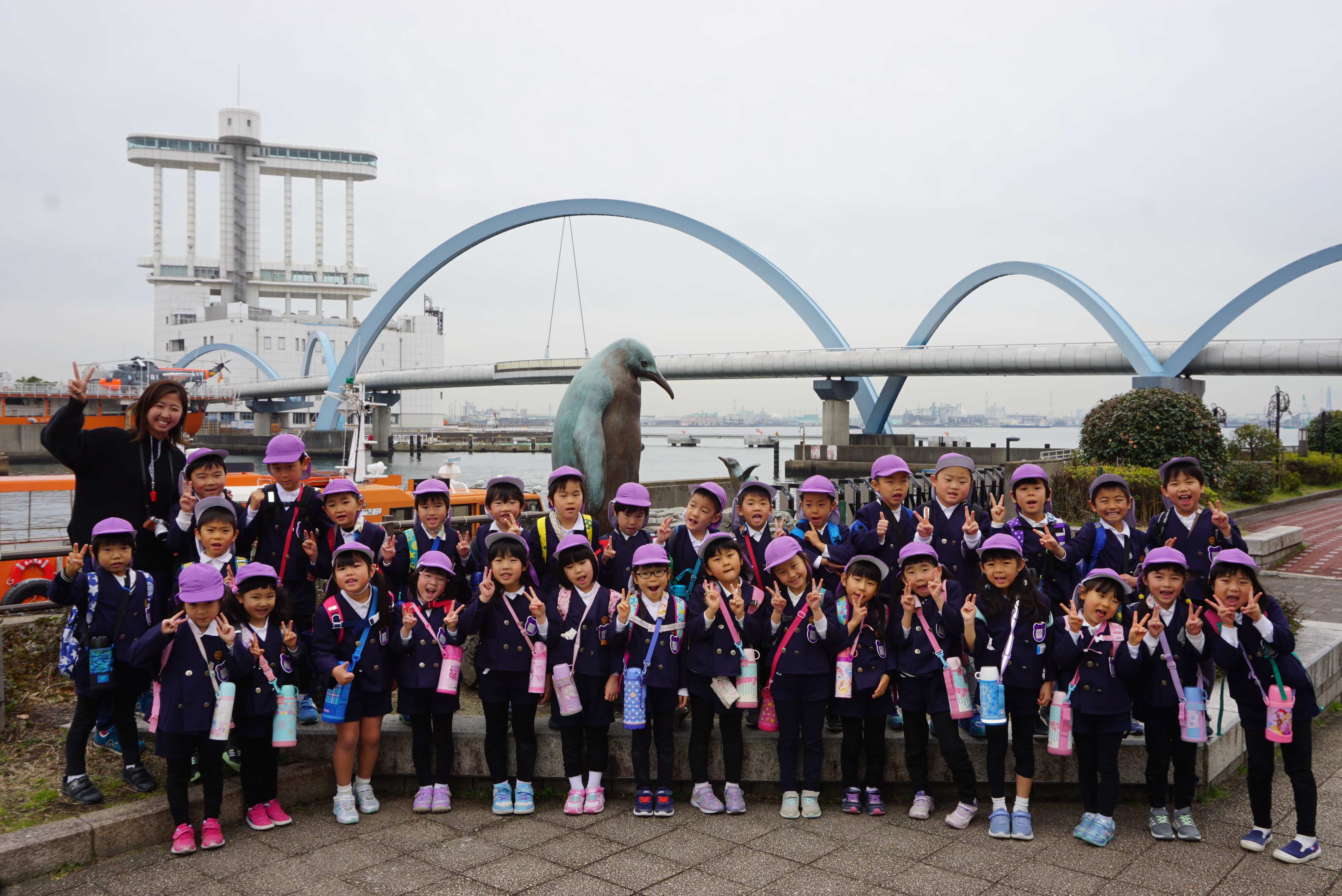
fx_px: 1119
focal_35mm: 30
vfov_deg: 43.7
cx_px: 671
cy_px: 448
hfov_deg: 61.9
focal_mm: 20
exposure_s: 1/80
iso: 100
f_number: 10
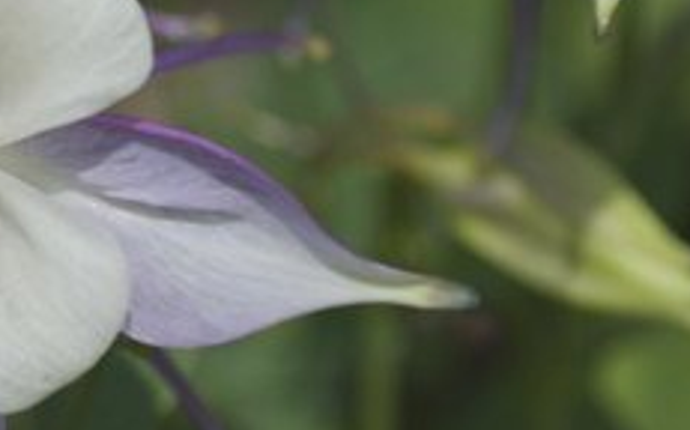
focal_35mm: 271
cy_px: -118
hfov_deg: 7.7
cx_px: -3
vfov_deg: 4.8
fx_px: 5092
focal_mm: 60
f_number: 4.5
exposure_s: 1/2500
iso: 100
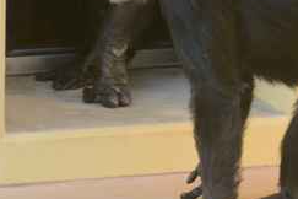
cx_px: 384
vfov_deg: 1.2
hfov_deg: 1.8
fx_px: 9328
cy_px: -23
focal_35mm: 1127
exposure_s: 1/250
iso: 200
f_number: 5.6
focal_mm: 240
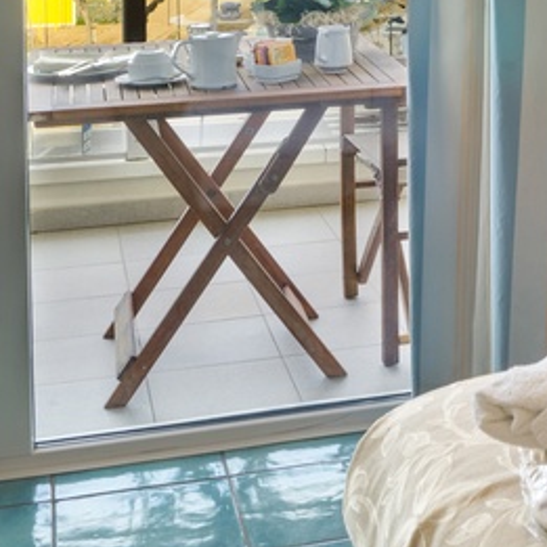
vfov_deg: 22.0
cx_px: 537
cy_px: 128
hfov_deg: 21.5
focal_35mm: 78
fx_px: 1394
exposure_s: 1/40
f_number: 13
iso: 100
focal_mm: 20
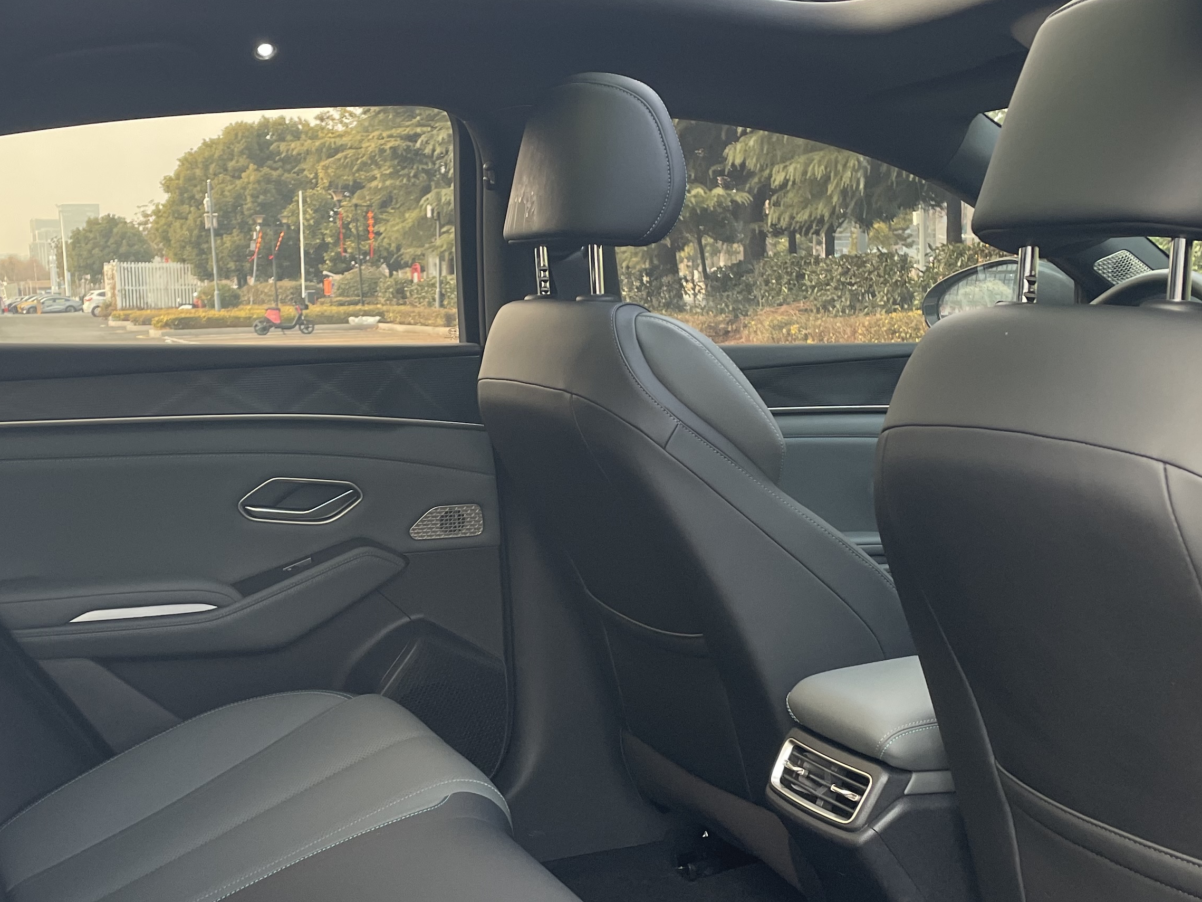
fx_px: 1597
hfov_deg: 41.2
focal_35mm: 46
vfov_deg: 31.5
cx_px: 562
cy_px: 480
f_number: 1.6
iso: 125
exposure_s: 1/103
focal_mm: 4.2
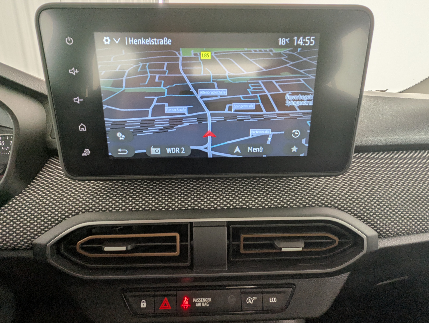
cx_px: 210
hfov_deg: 87.7
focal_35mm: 18
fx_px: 223
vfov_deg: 71.7
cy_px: 162
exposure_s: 1/61
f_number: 2.2
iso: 42
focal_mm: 2.35
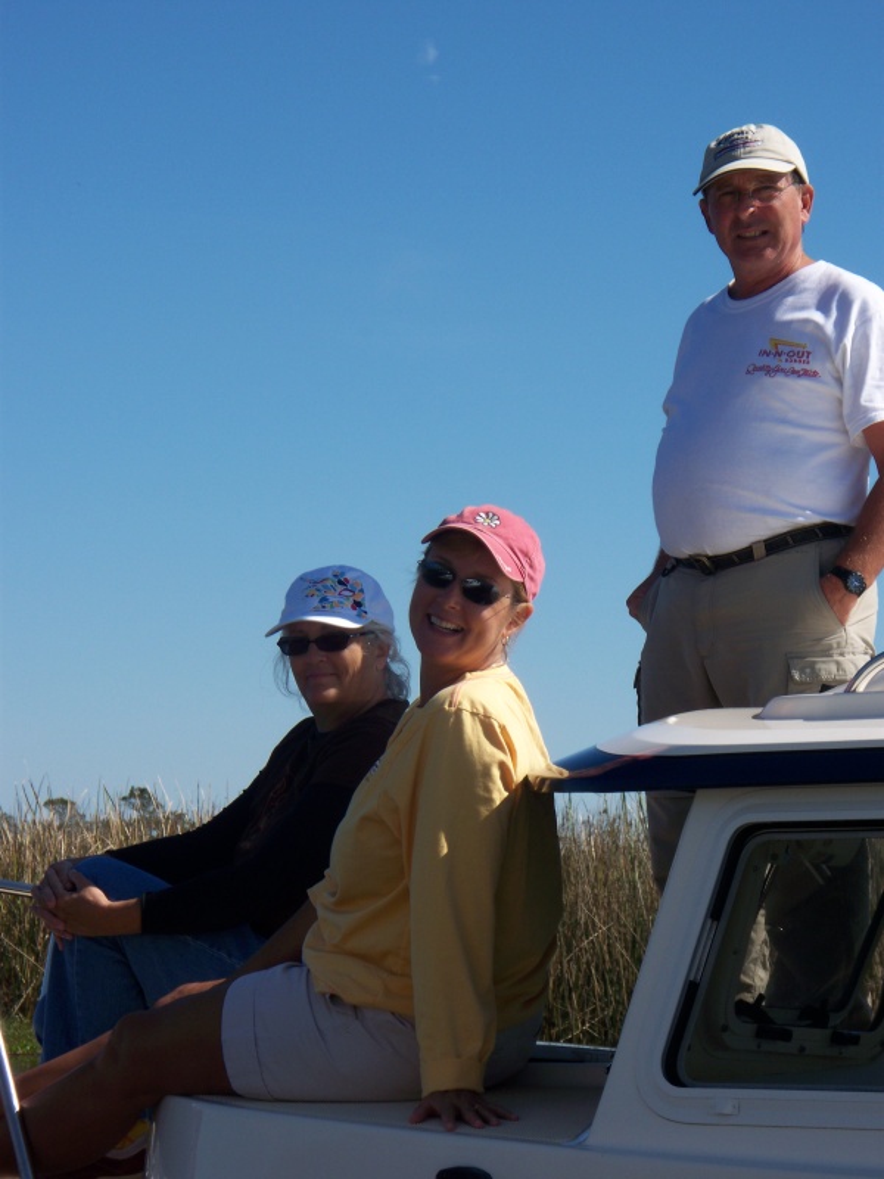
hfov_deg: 10.8
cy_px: 590
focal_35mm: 137
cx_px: 442
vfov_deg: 14.4
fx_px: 4665
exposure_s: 1/250
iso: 64
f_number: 8
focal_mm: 28.83
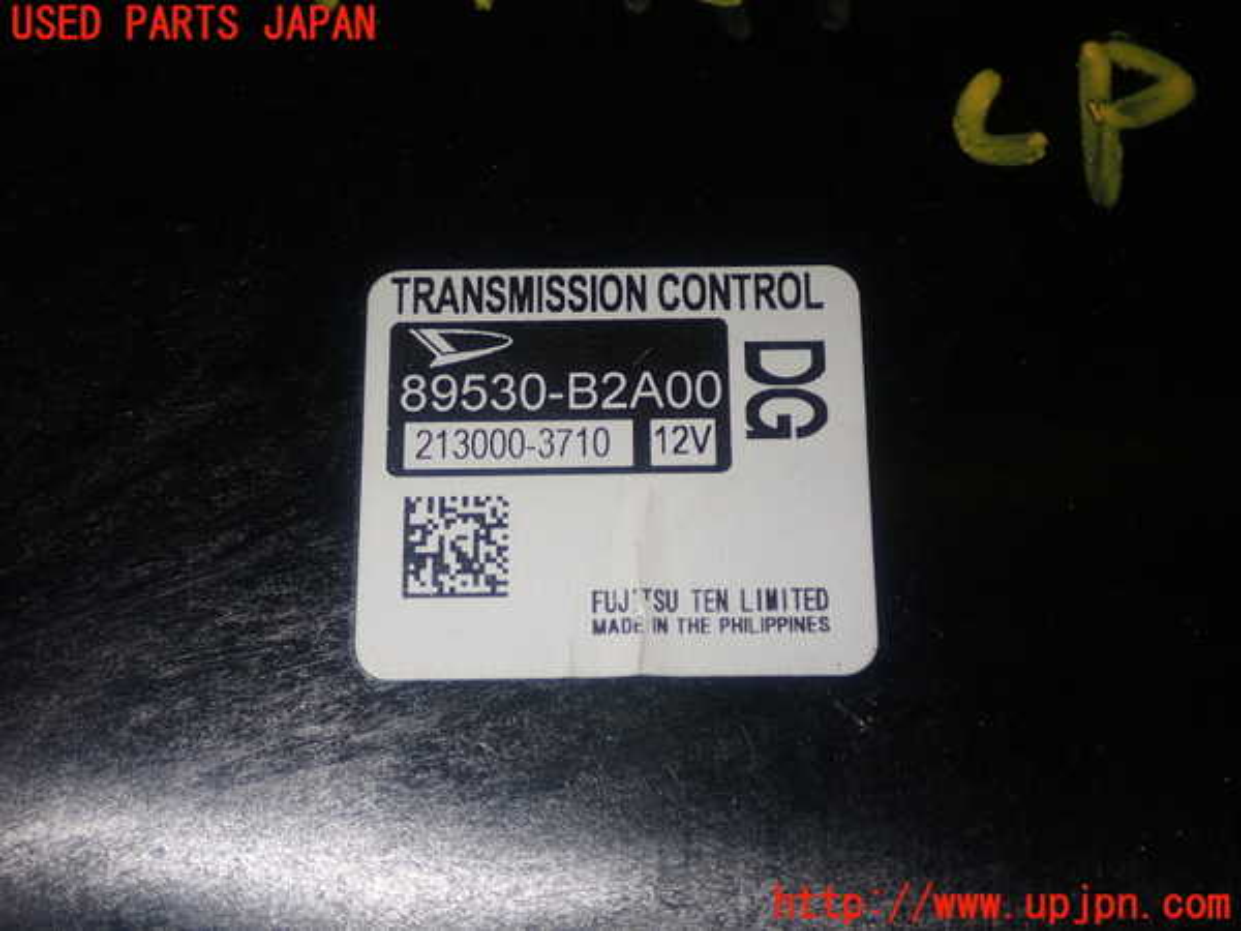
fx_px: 1793
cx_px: 620
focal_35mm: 50
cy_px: 466
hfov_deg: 38.2
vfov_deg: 29.1
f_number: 9
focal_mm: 9.01
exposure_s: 1/50
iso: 200
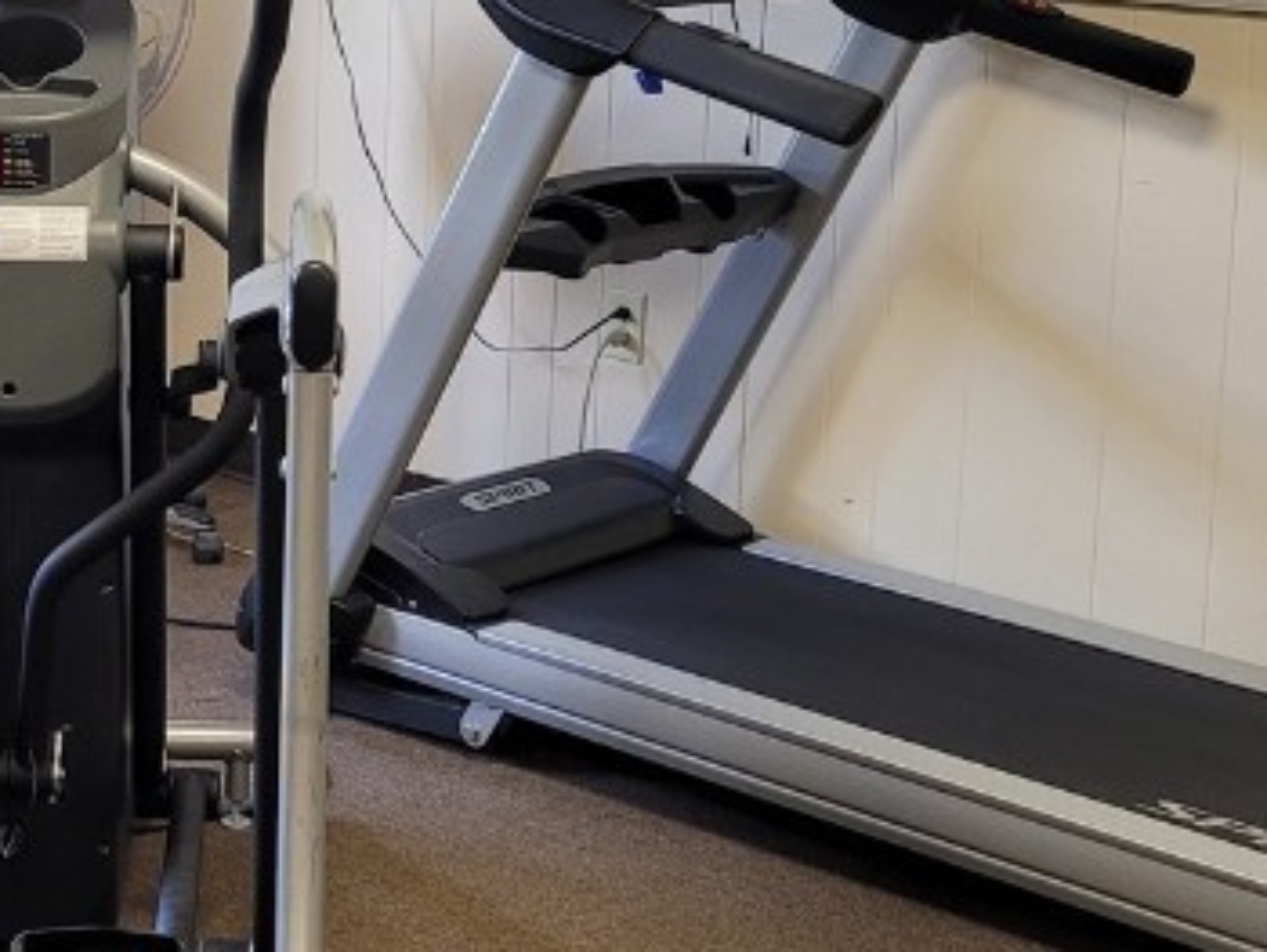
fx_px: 2784
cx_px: 65
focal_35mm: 76
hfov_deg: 24.7
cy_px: 257
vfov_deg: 19.3
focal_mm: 5.4
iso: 160
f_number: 1.8
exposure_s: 1/120
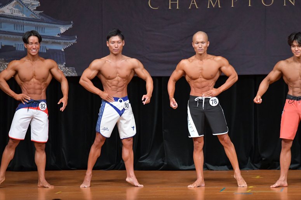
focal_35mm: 270
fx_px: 2256
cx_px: 150
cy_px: 100
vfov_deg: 5.1
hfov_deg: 7.6
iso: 5000
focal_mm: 180
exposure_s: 1/400
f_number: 5.6
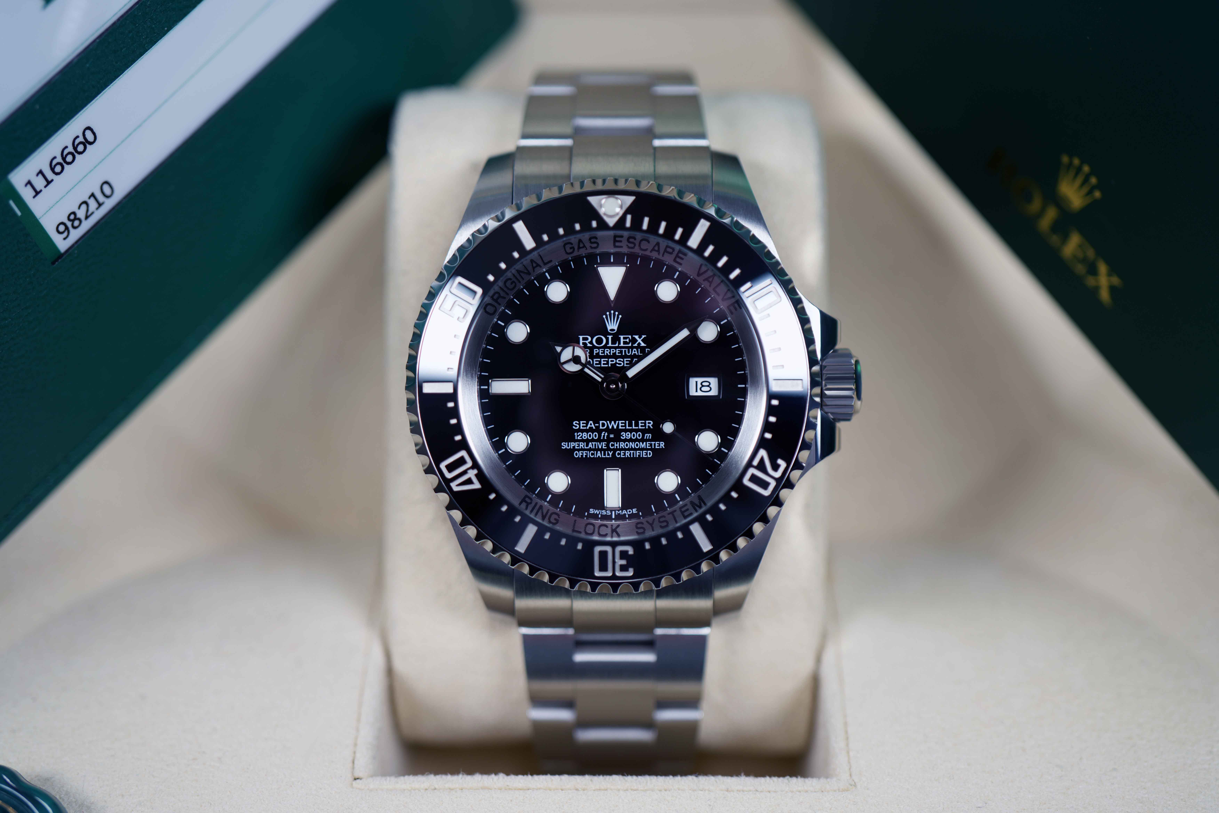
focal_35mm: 50
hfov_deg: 39.6
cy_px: 406
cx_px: 610
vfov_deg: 27.0
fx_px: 1693
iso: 100
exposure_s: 1/160
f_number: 2.8
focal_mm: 50
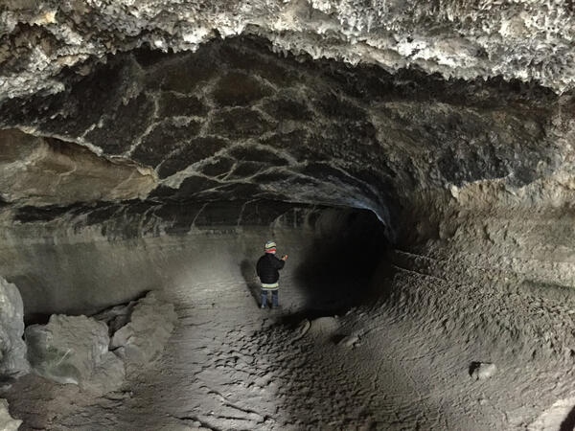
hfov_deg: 61.7
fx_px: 482
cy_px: 216
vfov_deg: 48.2
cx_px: 288
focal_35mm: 29
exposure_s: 1/15
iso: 1250
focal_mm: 4.15
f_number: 2.2
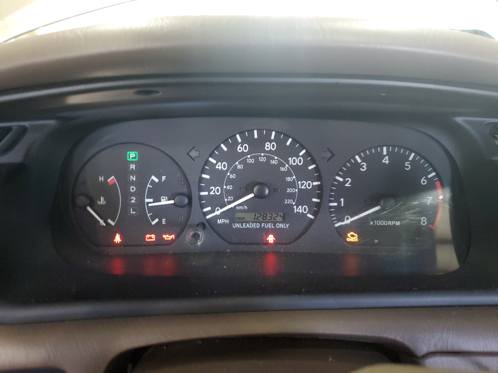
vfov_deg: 53.1
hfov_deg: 67.3
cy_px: 186
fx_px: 374
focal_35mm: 26
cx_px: 249
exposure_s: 1/40
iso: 355
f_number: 1.5
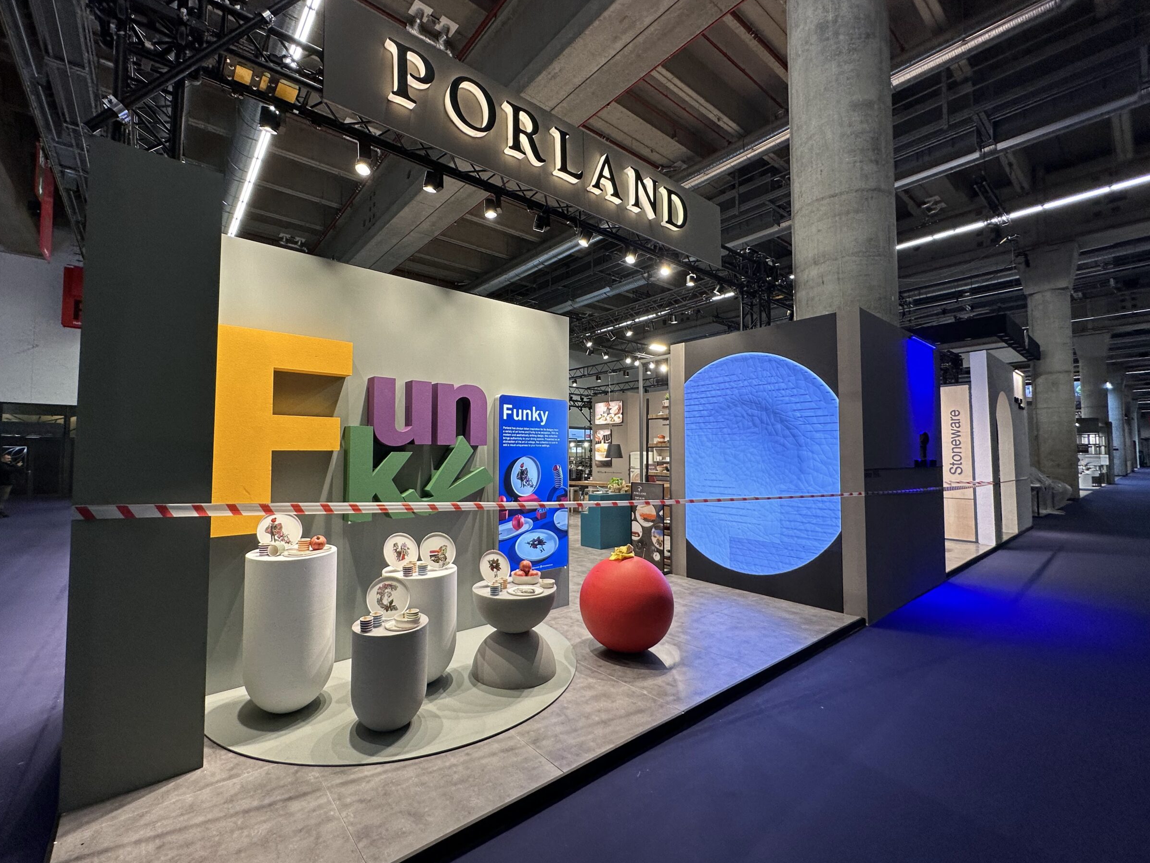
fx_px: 498
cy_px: 434
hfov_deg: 98.1
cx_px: 543
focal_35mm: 15
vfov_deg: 81.7
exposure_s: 1/120
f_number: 2.2
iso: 125
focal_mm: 2.22
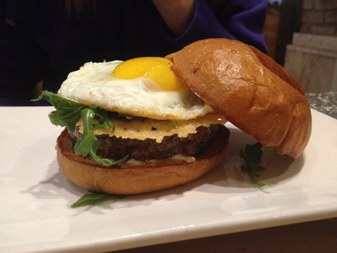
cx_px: 168
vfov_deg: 40.7
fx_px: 341
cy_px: 126
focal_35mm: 35
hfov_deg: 52.6
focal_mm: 4.28
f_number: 2.4
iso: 400
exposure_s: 1/20
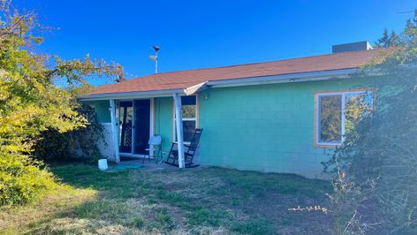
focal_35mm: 30
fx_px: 332
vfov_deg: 39.0
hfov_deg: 64.2
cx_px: 219
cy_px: 123
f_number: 1.6
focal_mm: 5.1
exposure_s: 1/1389
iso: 50
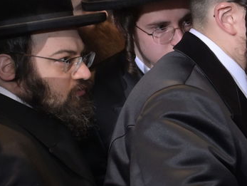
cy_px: 69
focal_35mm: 122
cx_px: 399
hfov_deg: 14.7
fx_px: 871
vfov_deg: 12.2
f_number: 6.3
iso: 2000
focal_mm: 31.5
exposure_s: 1/125
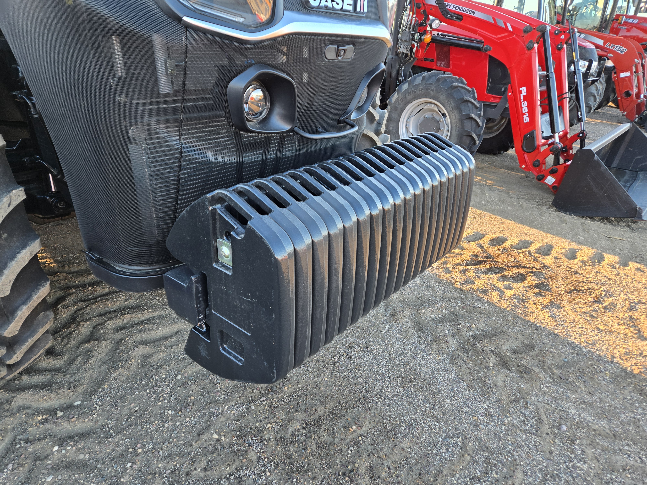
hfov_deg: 73.9
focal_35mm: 23
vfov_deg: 58.9
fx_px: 430
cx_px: 324
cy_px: 242
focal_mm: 5.4
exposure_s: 1/180
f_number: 1.8
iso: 64
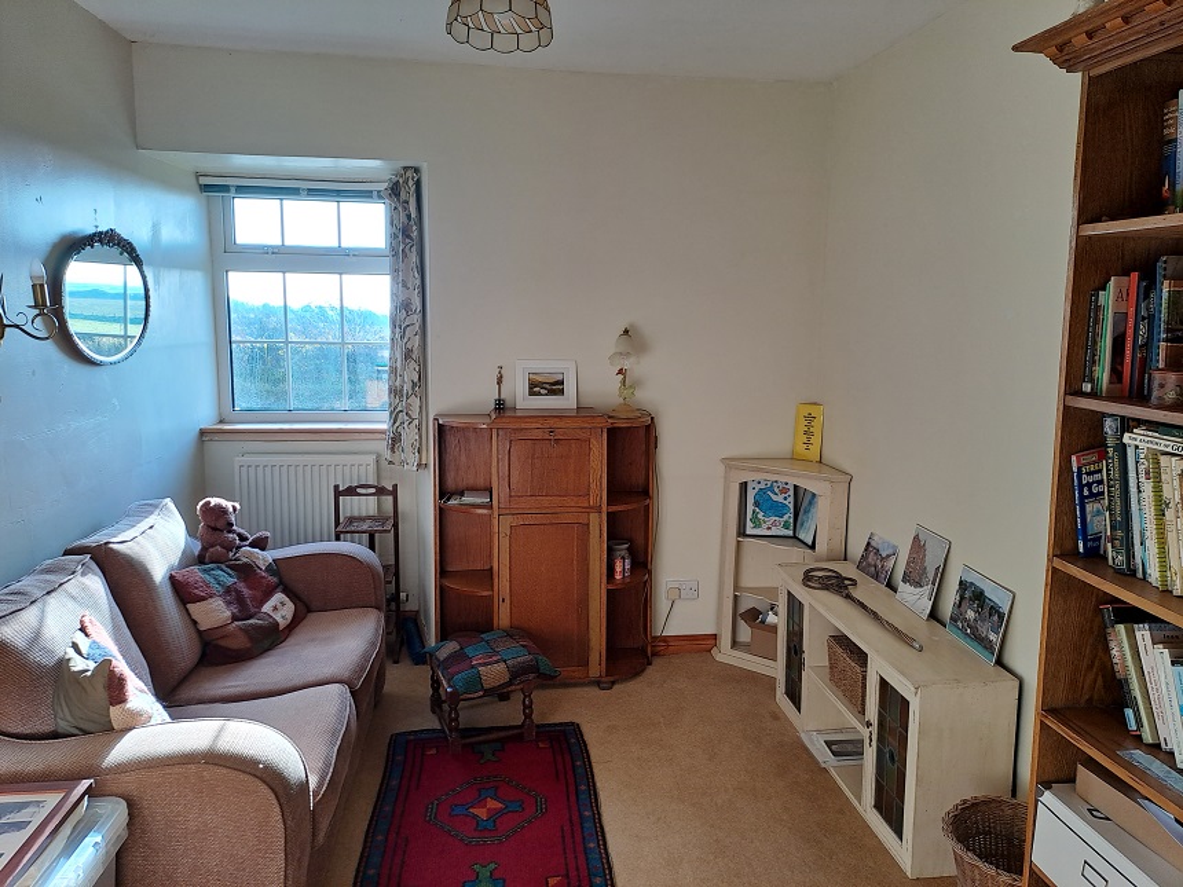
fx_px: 854
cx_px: 592
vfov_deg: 54.9
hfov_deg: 69.4
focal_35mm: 25
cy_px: 444
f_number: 1.8
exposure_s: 1/100
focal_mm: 4.65
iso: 32
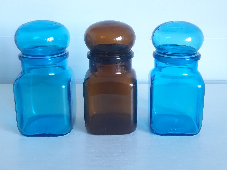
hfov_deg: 65.3
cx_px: 114
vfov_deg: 51.3
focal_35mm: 27
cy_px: 85
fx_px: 177
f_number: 1.7
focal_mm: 3.93
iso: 200
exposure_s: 1/40
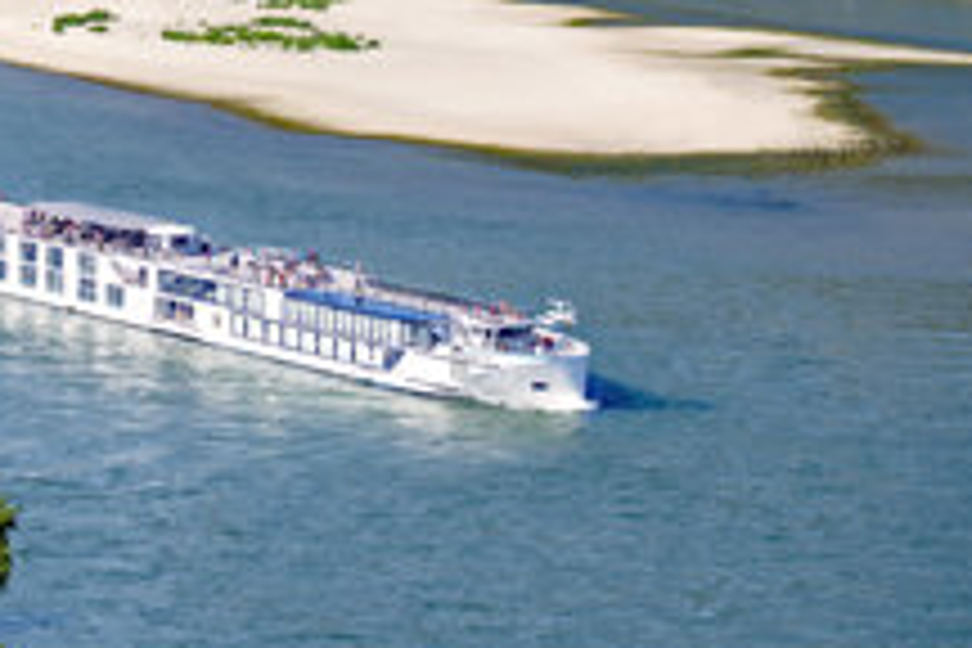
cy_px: -232
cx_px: -436
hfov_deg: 9.7
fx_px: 5589
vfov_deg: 6.6
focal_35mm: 207
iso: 64
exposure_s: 1/320
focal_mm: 70
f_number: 8
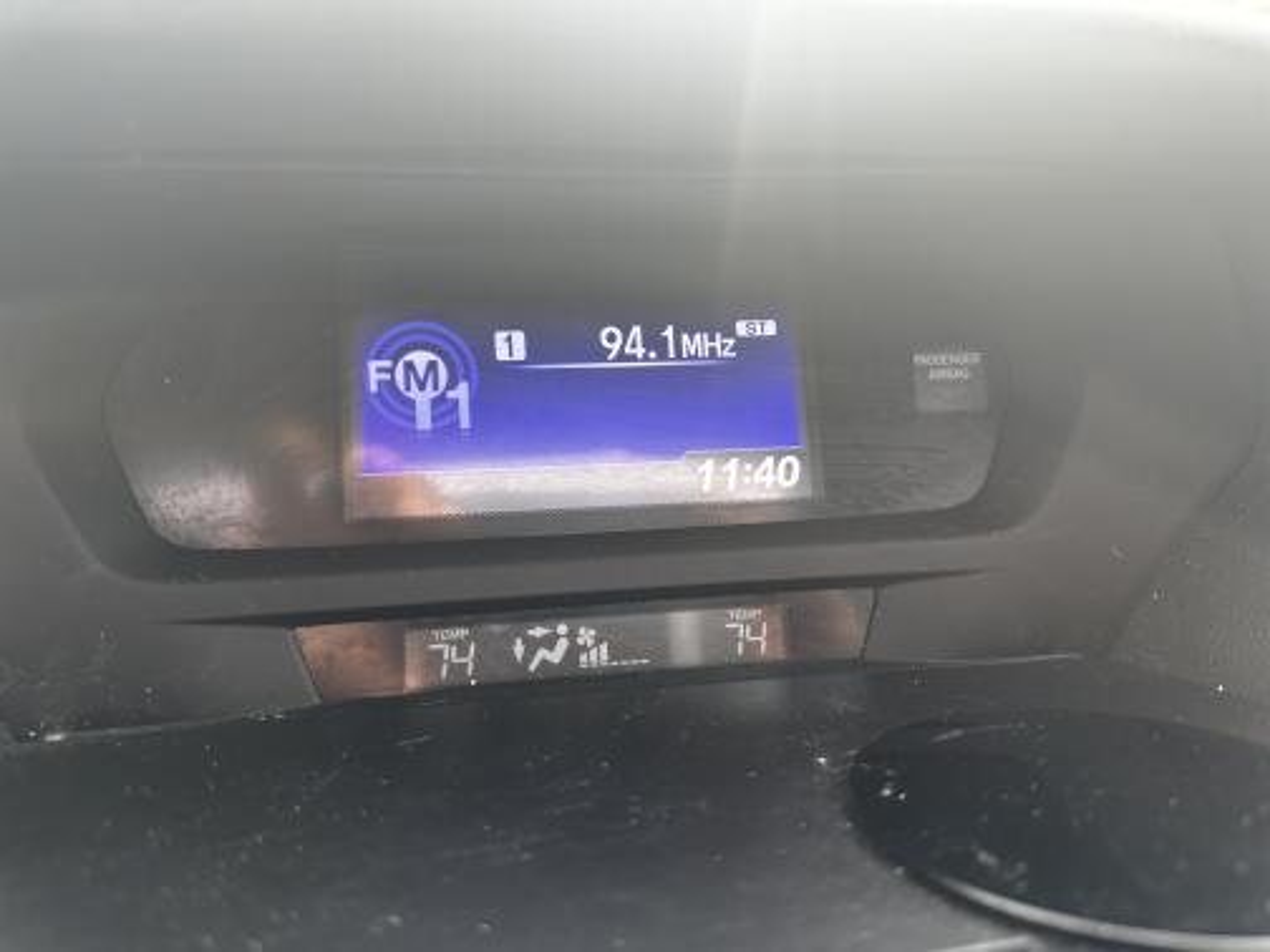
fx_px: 881
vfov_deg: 56.8
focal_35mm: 24
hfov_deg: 71.6
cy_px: 476
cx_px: 635
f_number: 1.78
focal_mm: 6.86
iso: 64
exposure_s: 1/147
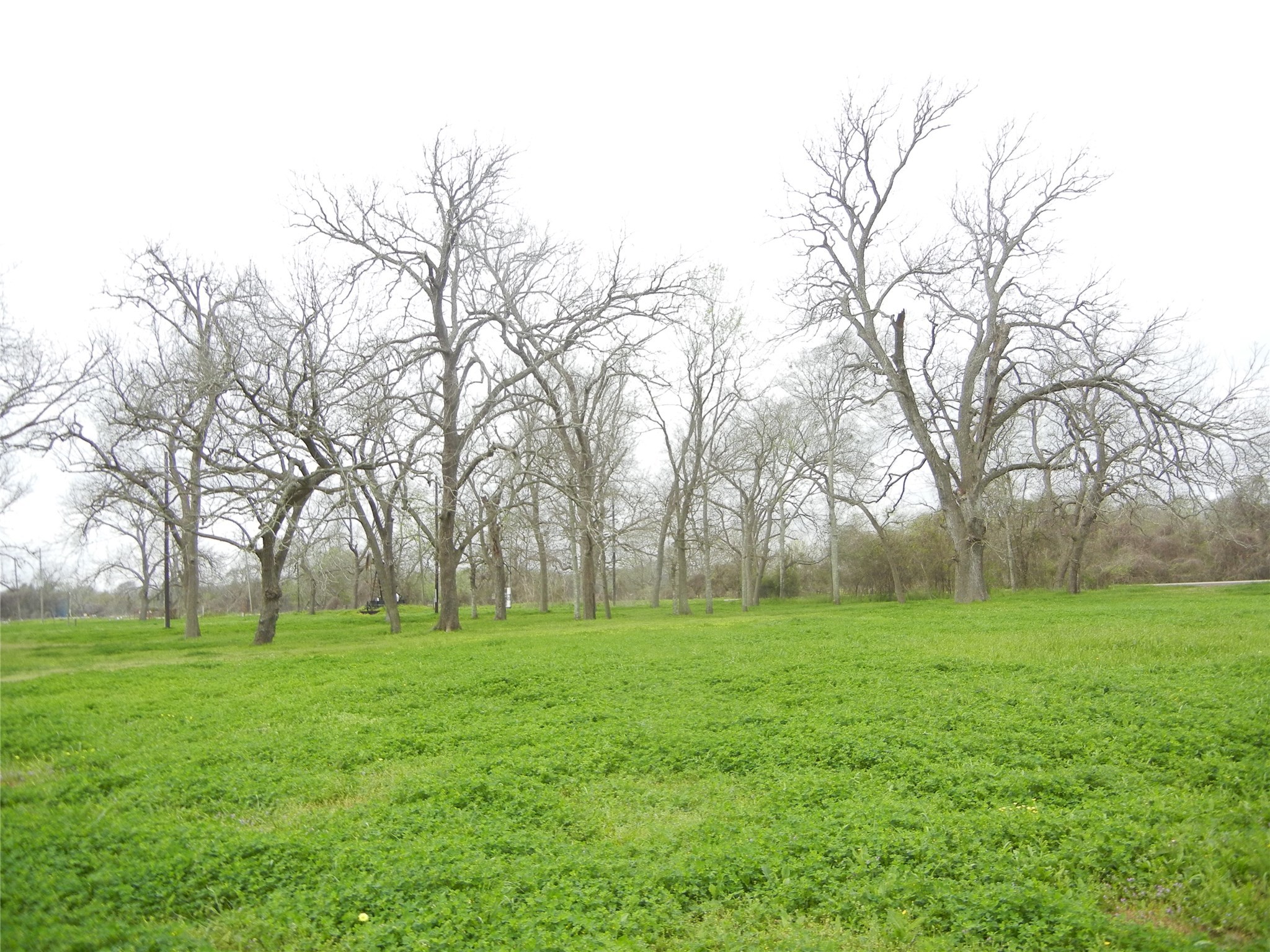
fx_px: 1101
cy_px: 476
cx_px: 635
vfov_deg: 46.8
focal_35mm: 30
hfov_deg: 60.0
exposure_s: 1/266
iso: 160
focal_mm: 5.4
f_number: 3.5
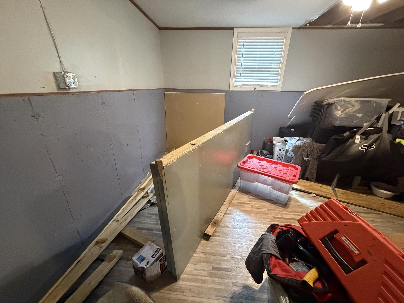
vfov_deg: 85.7
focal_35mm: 14
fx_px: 163
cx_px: 202
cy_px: 152
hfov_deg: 102.1
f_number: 2.2
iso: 1250
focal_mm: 2.22
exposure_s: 1/60
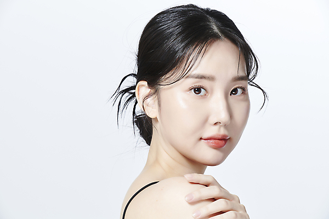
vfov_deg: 9.1
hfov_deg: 13.7
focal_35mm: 150
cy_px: 110
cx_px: 164
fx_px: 1371
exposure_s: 1/125
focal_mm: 150
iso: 64
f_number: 11
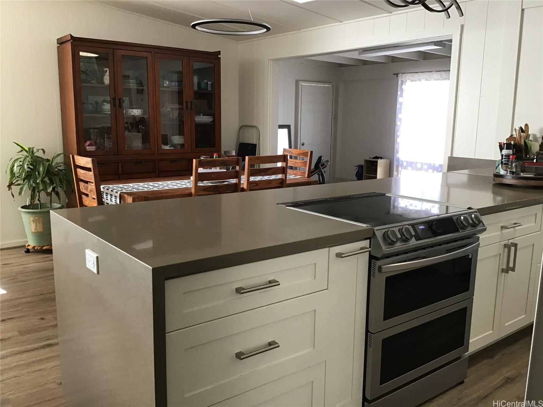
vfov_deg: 45.4
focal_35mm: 31
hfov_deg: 58.4
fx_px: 486
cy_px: 204
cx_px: 272
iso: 64
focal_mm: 3.3
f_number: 2.4
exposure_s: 1/30
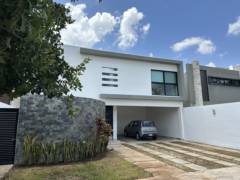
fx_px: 166
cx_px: 120
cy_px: 90
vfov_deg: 56.8
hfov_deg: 71.6
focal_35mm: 24
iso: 80
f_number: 1.78
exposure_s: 1/4545
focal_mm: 6.86
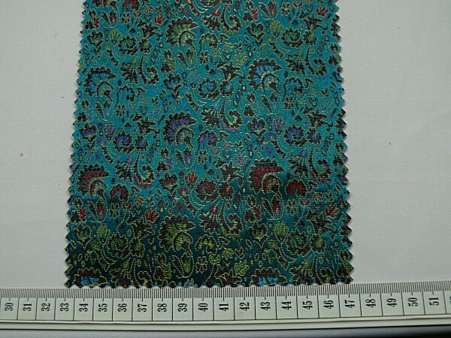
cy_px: 169
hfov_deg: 46.8
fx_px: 521
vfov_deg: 36.0
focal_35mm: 40
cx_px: 226
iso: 100
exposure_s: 1/60
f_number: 2.8
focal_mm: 8.1
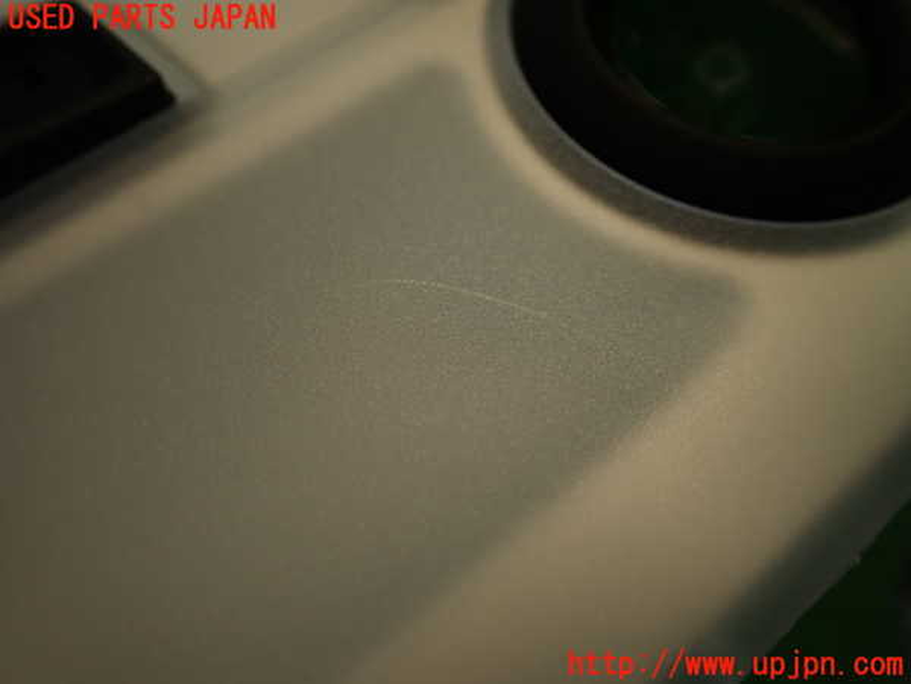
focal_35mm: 32
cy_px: 342
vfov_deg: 44.2
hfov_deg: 56.8
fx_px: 842
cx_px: 456
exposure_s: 1/100
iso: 100
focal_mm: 5.79
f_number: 2.4
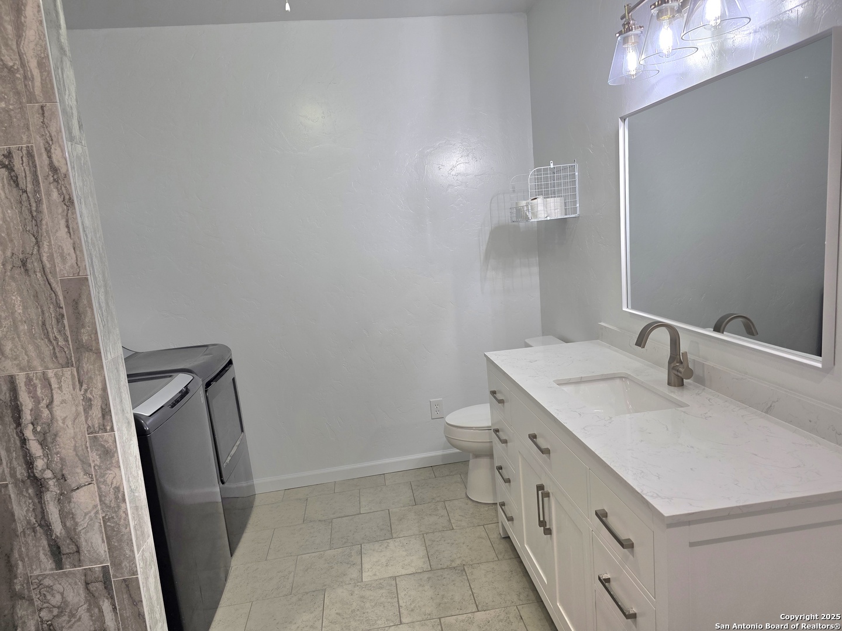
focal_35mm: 23
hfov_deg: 73.9
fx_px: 559
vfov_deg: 58.9
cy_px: 316
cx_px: 421
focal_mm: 6.3
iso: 100
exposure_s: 1/120
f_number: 1.7
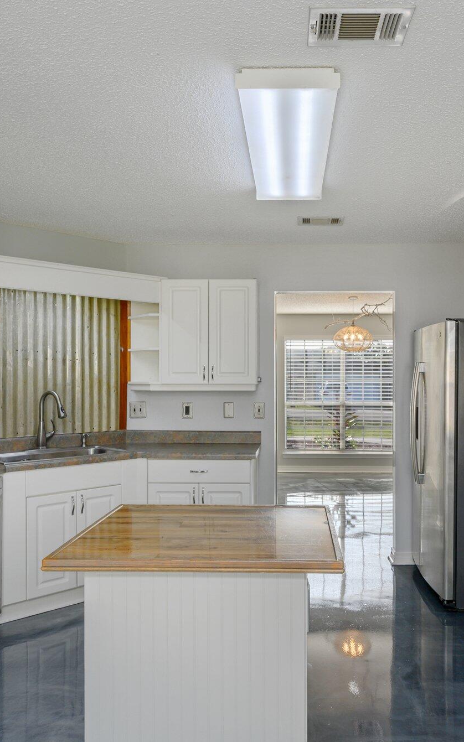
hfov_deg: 43.2
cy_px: 376
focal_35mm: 29
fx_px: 582
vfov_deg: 65.0
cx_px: 277
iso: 200
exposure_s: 1/25
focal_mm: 18.5
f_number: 8
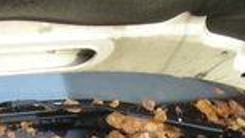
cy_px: 371
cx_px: 46
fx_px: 1039
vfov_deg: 7.0
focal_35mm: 160
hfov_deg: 13.4
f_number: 2.8
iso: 61
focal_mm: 5.7
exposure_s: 1/61.8
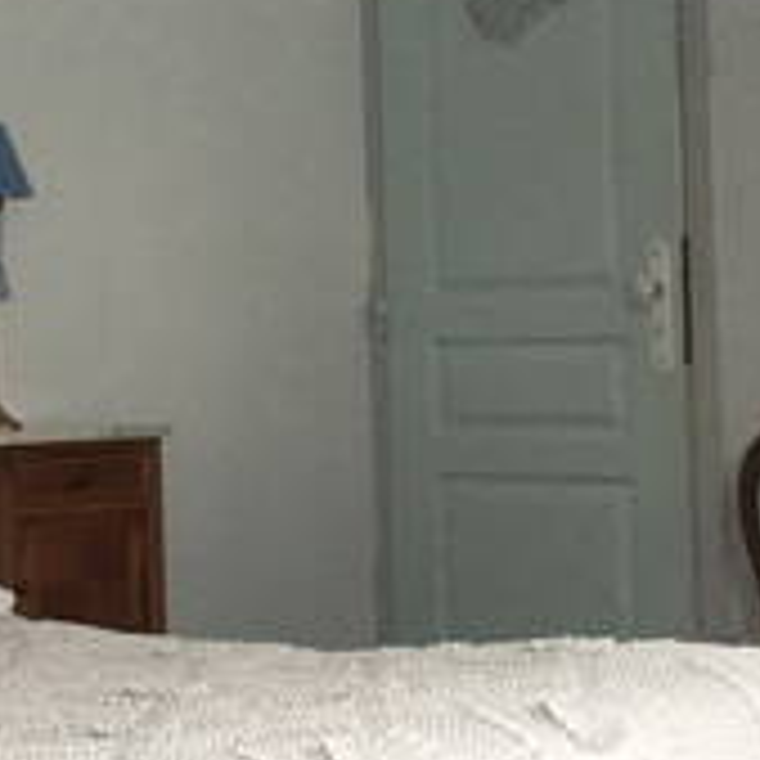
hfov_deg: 13.5
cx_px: 40
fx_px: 3179
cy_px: 220
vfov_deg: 13.6
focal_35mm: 128
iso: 100
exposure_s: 1/33
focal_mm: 3.3
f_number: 2.4
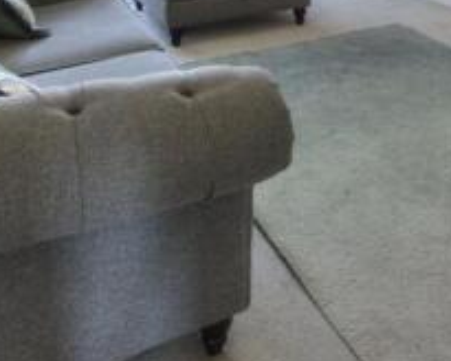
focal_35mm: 45
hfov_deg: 39.2
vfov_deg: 28.2
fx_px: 601
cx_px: 373
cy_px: -96
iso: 400
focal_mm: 10
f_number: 8
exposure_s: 1/8
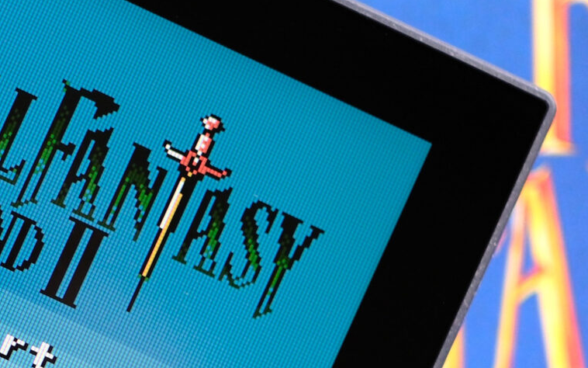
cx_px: 11
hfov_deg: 12.1
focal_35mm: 172
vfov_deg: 7.6
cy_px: 403
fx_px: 2757
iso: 1000
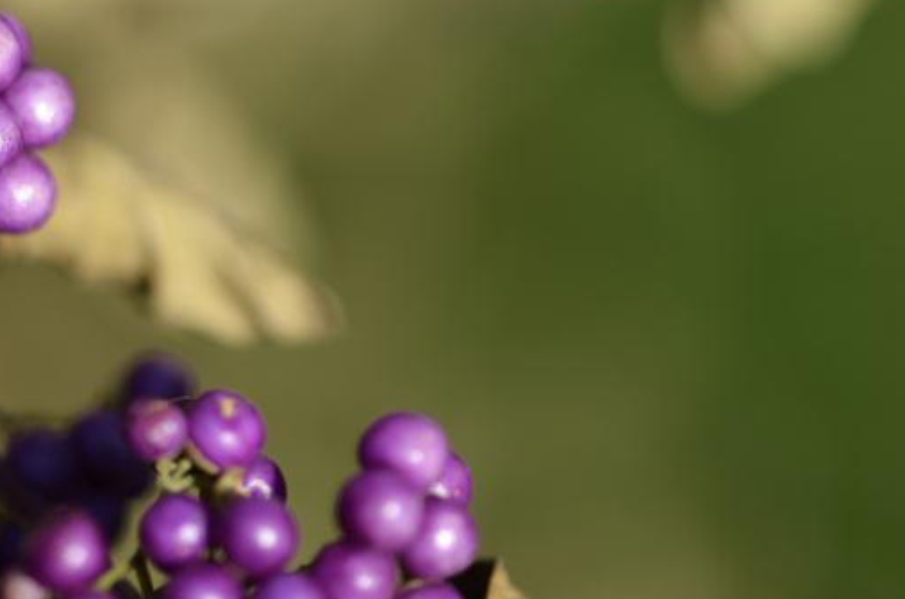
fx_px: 7979
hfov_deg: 6.5
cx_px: 353
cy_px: 16
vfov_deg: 4.3
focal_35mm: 318
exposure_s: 1/800
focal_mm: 105
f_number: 3.2
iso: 100
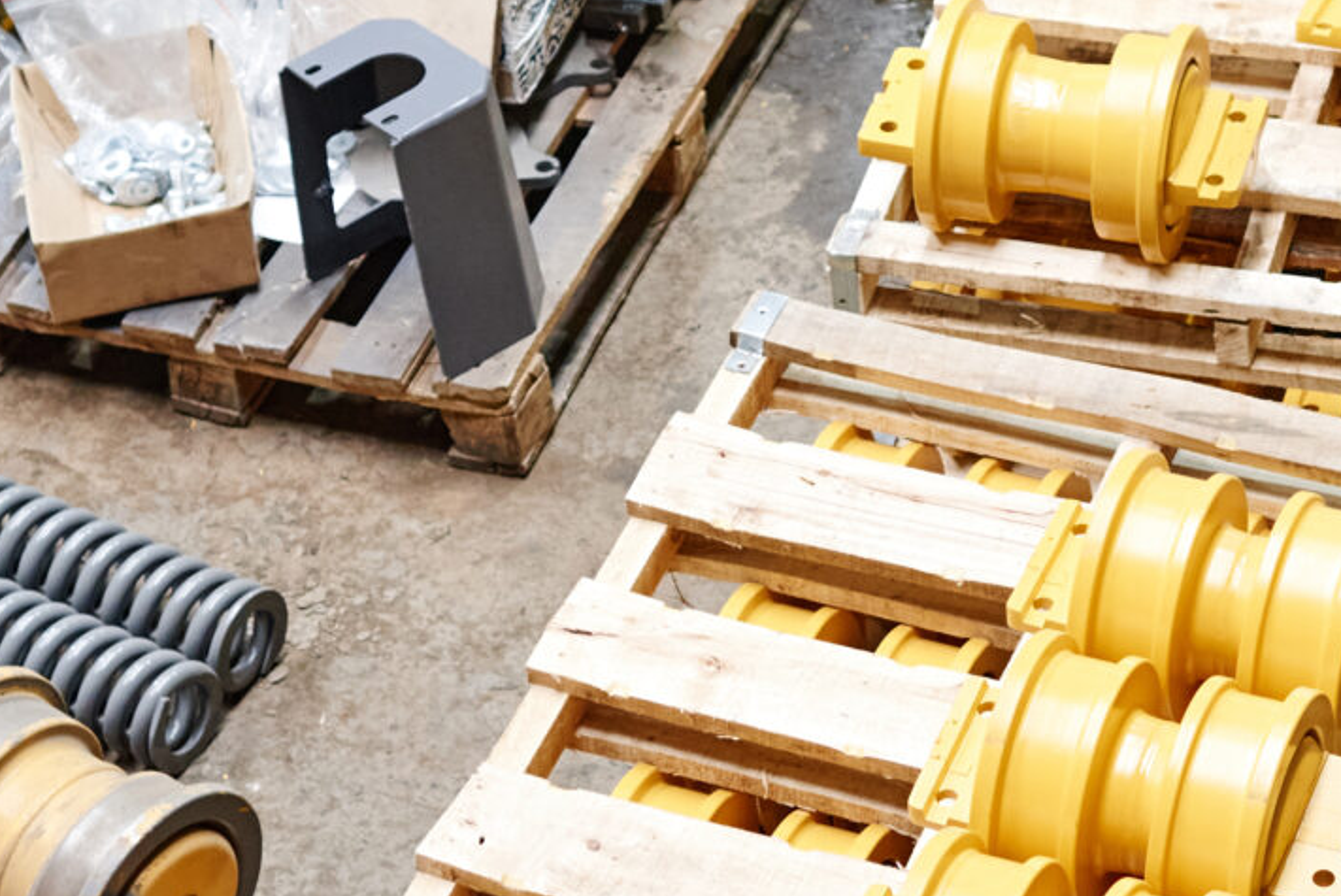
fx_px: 4696
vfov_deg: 10.9
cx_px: 909
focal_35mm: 126
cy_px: 354
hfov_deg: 16.2
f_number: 2.5
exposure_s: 1/125
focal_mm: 35
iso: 800
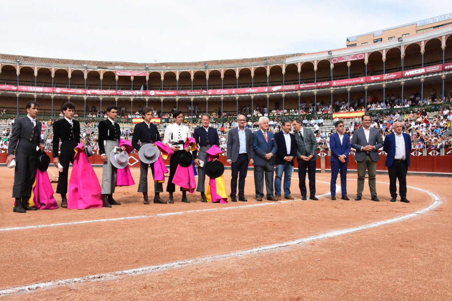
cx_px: 226
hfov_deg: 57.2
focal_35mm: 33
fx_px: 414
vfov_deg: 40.0
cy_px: 150
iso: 1250
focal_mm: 22
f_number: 13
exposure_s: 1/640
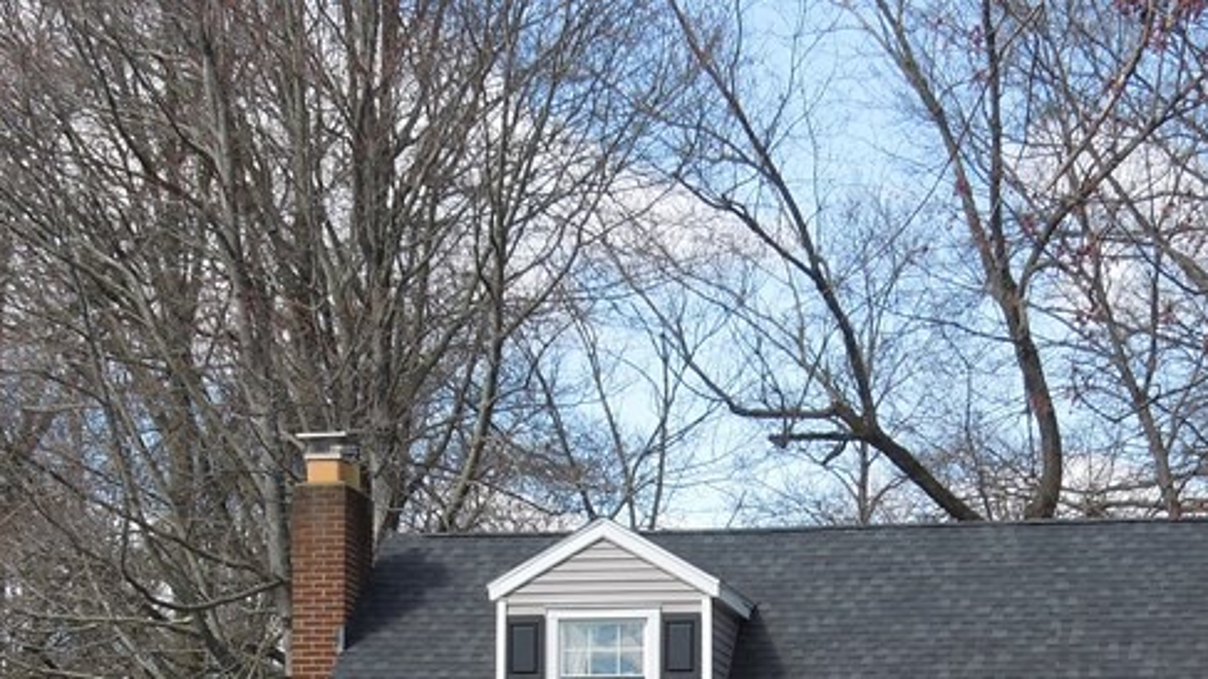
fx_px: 3524
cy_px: 919
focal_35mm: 110
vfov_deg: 10.7
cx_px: 633
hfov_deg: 19.5
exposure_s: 1/320
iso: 100
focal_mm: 8.7
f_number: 4
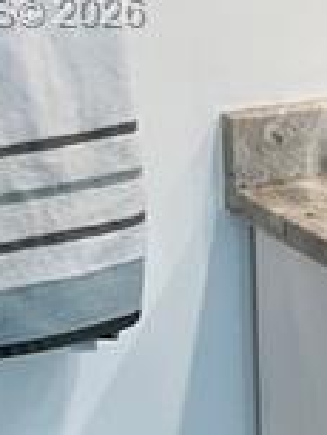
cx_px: 896
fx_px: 2566
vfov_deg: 9.6
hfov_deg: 6.7
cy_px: 14
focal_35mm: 204
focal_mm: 5.7
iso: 50
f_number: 1.5
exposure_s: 1/166
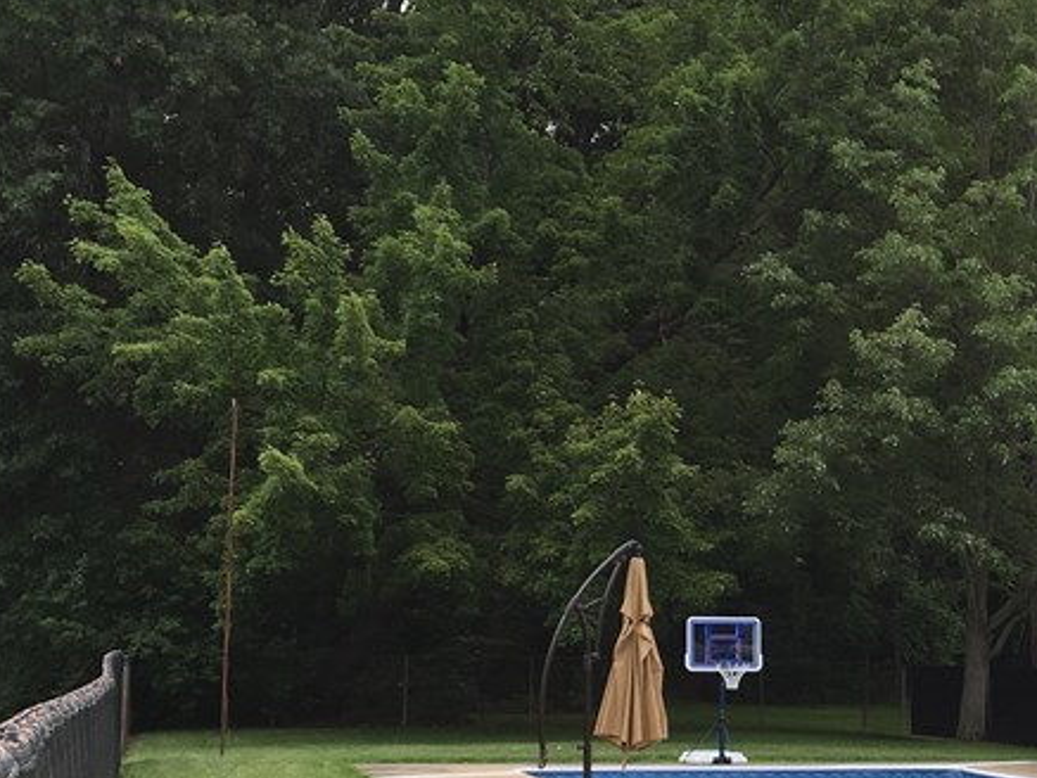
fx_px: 2038
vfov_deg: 21.4
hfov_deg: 27.6
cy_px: 626
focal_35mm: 68
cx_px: 923
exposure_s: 1/549
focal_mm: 4.15
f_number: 2.2
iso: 25
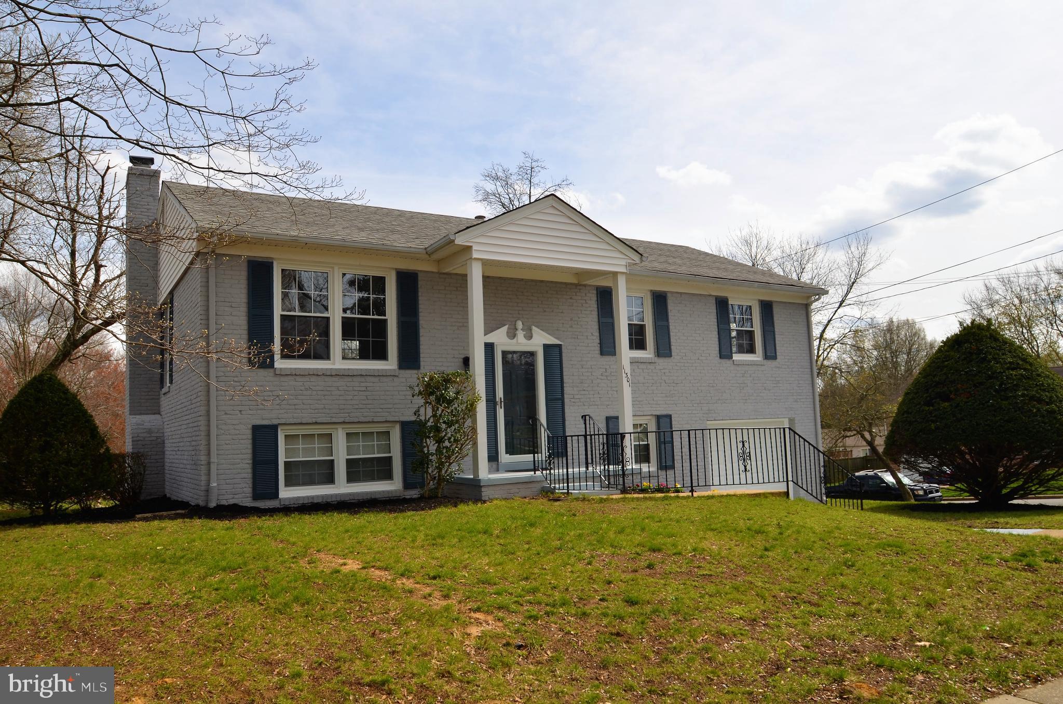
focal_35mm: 24
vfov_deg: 52.9
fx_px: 707
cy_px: 352
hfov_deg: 73.9
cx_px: 532
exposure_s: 1/250
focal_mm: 16
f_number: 9
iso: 100
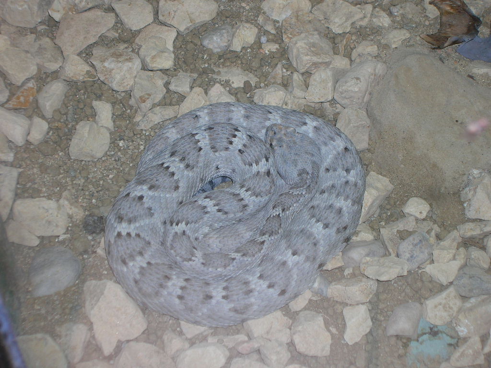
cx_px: 246
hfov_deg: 23.8
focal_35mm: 82
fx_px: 1163
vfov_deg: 18.0
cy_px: 184
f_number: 4.3
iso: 50
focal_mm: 13.6
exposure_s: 1/60.1
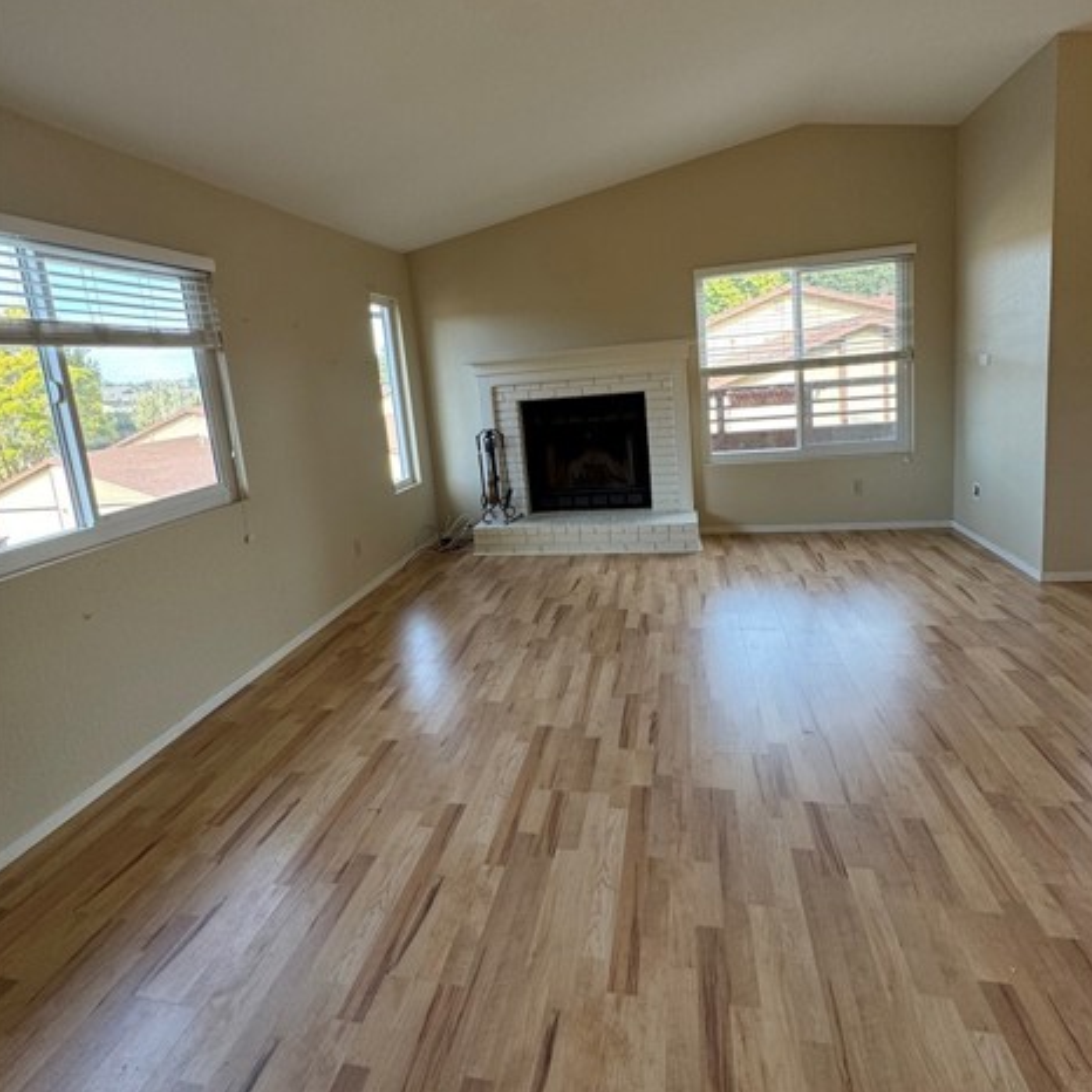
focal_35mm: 17
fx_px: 607
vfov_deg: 83.3
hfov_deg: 84.0
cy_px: 459
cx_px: 551
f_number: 2.2
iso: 125
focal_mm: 2.22
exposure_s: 1/120
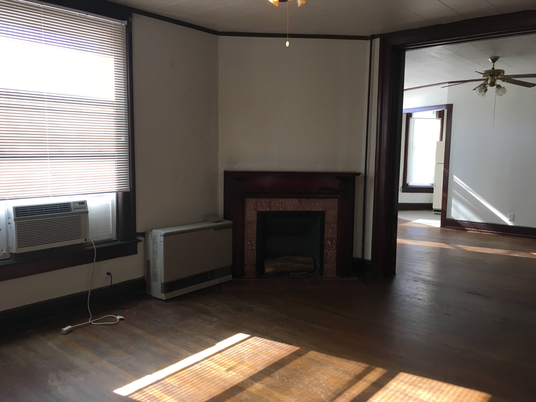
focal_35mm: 29
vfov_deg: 48.2
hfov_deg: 61.7
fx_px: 449
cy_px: 201
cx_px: 268
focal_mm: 4.15
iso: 25
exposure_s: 1/30
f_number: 2.2
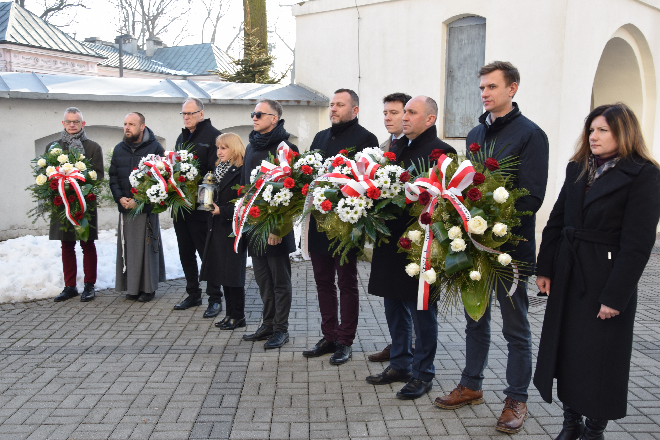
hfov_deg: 53.1
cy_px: 220
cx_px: 330
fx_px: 660
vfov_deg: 36.9
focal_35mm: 36
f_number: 7.1
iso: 400
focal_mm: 24
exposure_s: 1/200
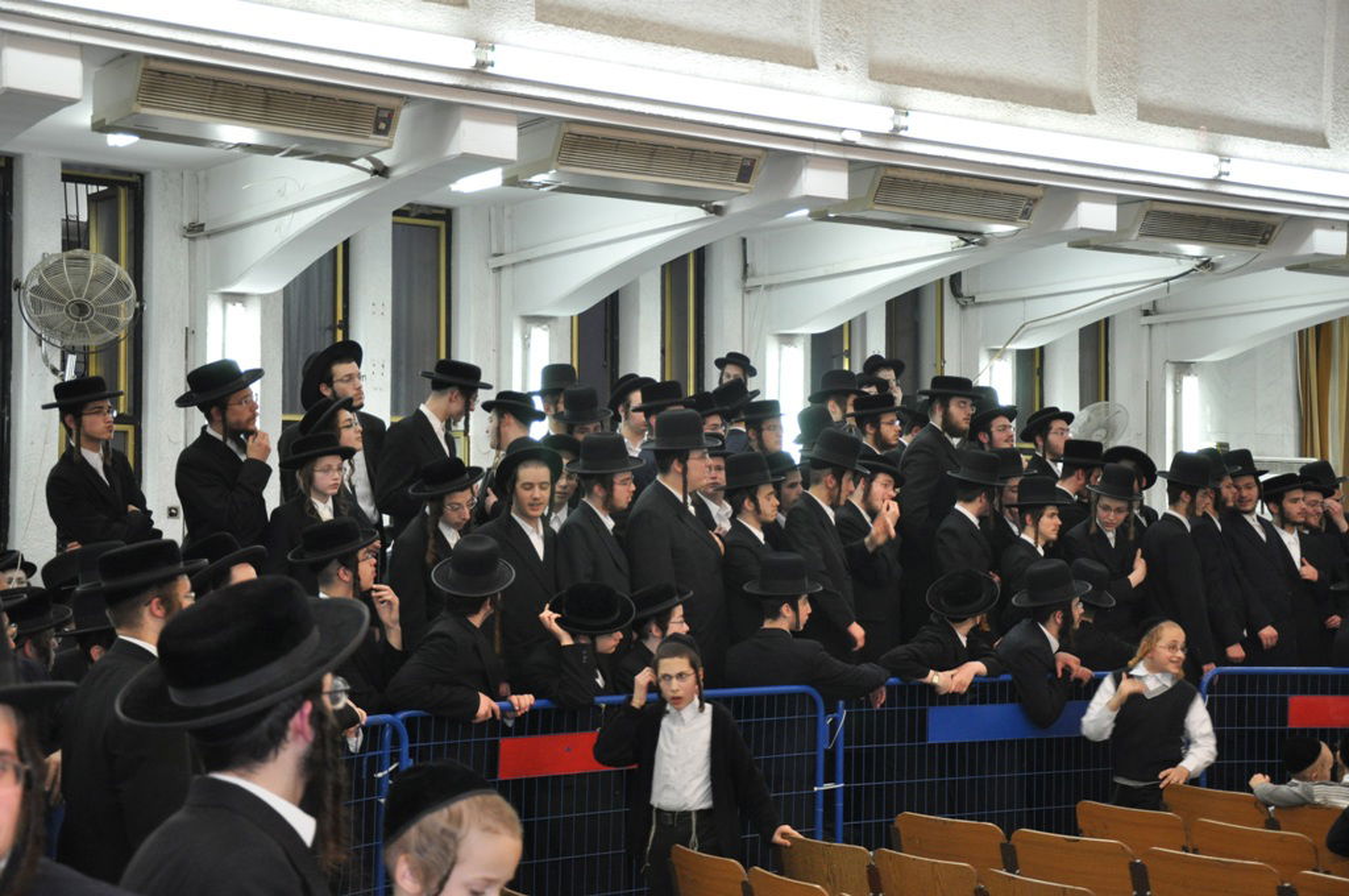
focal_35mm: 52
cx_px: 674
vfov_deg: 25.7
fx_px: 1965
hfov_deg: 37.9
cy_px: 448
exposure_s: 1/60
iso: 800
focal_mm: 35
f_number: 4.5
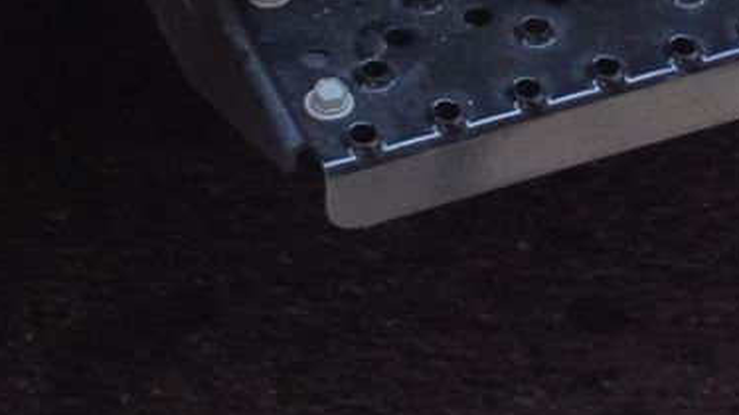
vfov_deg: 7.6
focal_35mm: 157
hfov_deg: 13.3
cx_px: 877
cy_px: -247
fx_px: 3075
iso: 50
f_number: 2.4
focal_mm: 4.12
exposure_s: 1/147
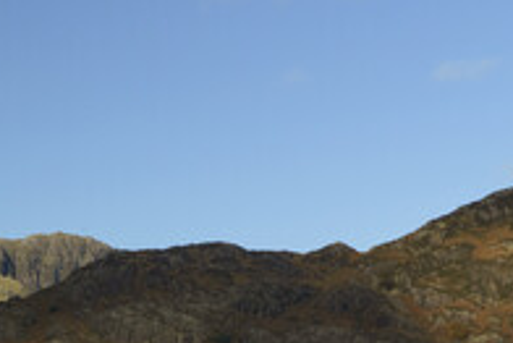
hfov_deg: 15.6
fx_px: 1854
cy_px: 505
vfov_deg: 10.2
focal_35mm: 130
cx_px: 60
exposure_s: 1/200
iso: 640
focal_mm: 34
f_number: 18
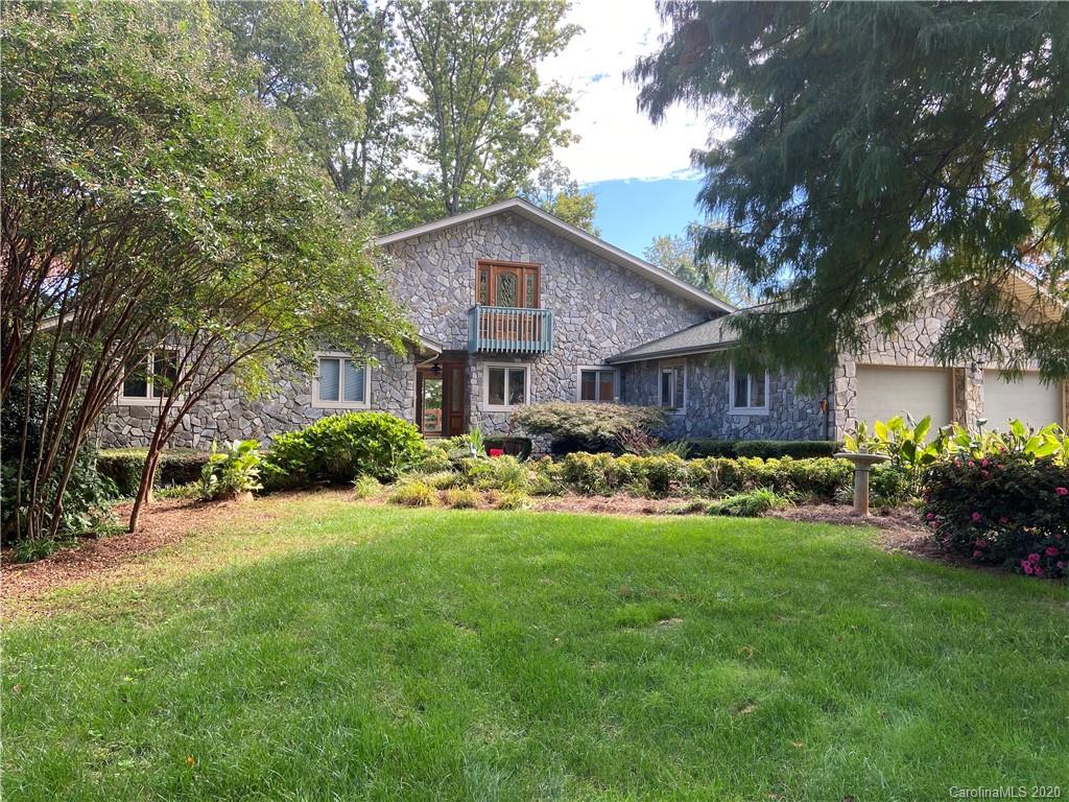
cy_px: 401
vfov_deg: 53.1
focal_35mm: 26
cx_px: 534
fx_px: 803
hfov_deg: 67.3
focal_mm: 4.25
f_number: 1.8
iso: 32
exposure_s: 1/301
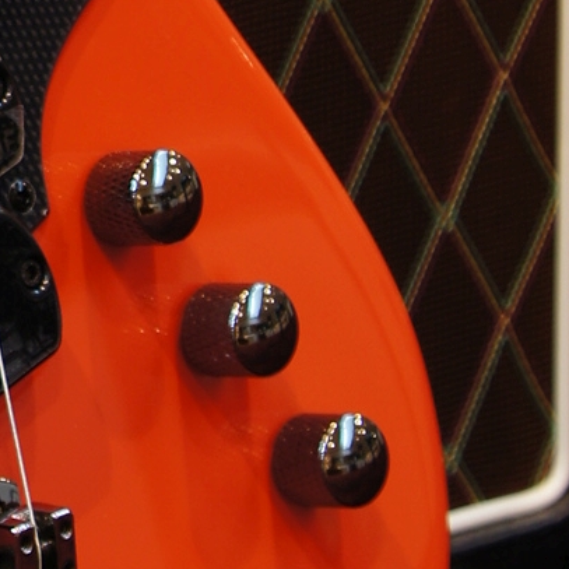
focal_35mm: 286
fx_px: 5319
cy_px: -322
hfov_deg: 6.0
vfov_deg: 6.0
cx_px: -405
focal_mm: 40
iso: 100
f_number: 7.1
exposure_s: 1/3
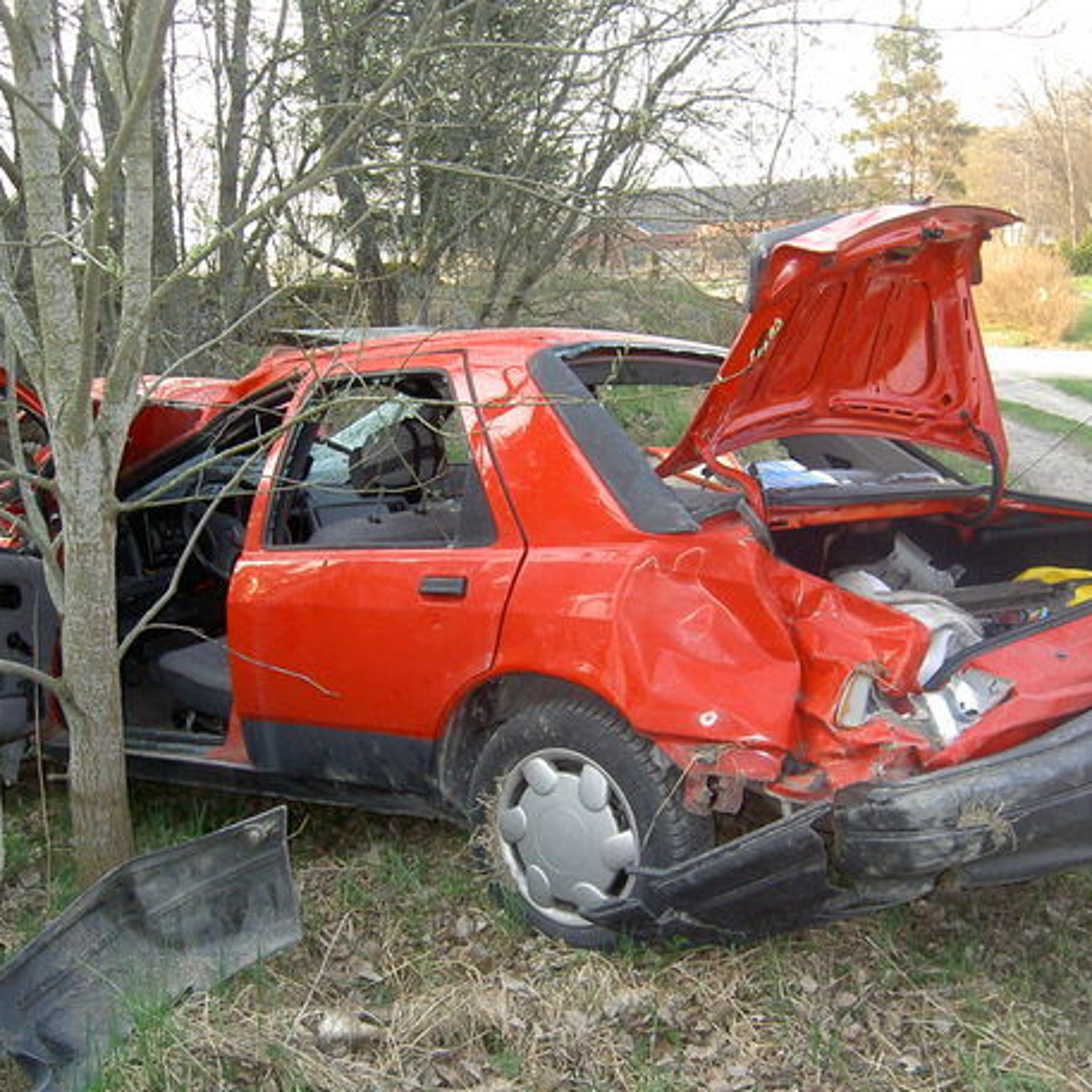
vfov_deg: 36.1
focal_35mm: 47
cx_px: 562
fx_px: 1677
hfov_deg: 36.1
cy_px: 569
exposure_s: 1/200
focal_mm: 6.3
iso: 200
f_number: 3
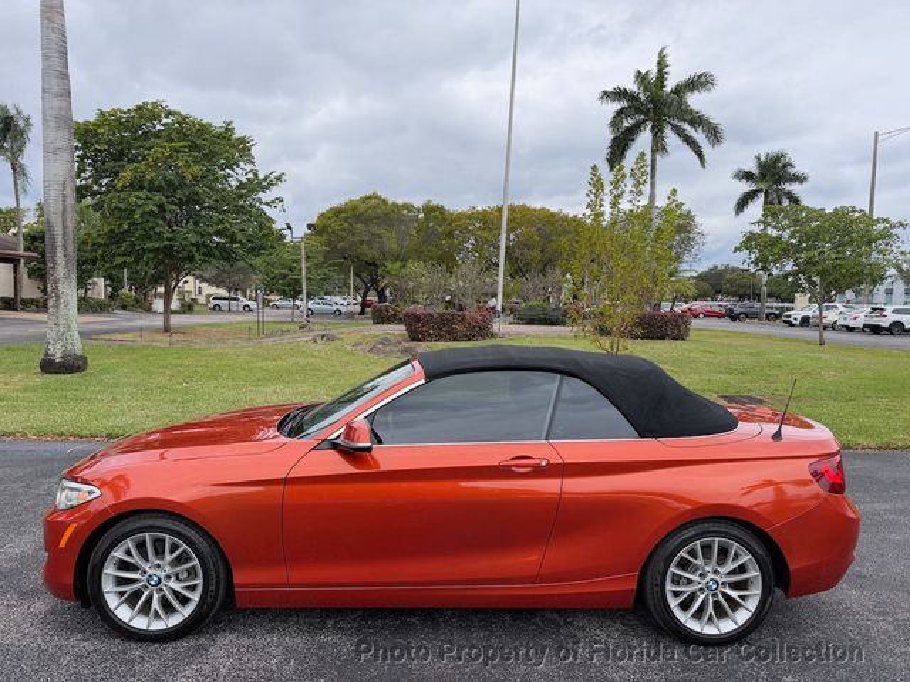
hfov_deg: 71.6
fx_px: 631
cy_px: 341
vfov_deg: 56.8
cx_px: 455
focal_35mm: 24
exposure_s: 1/376
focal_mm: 6.76
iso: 100
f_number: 1.78
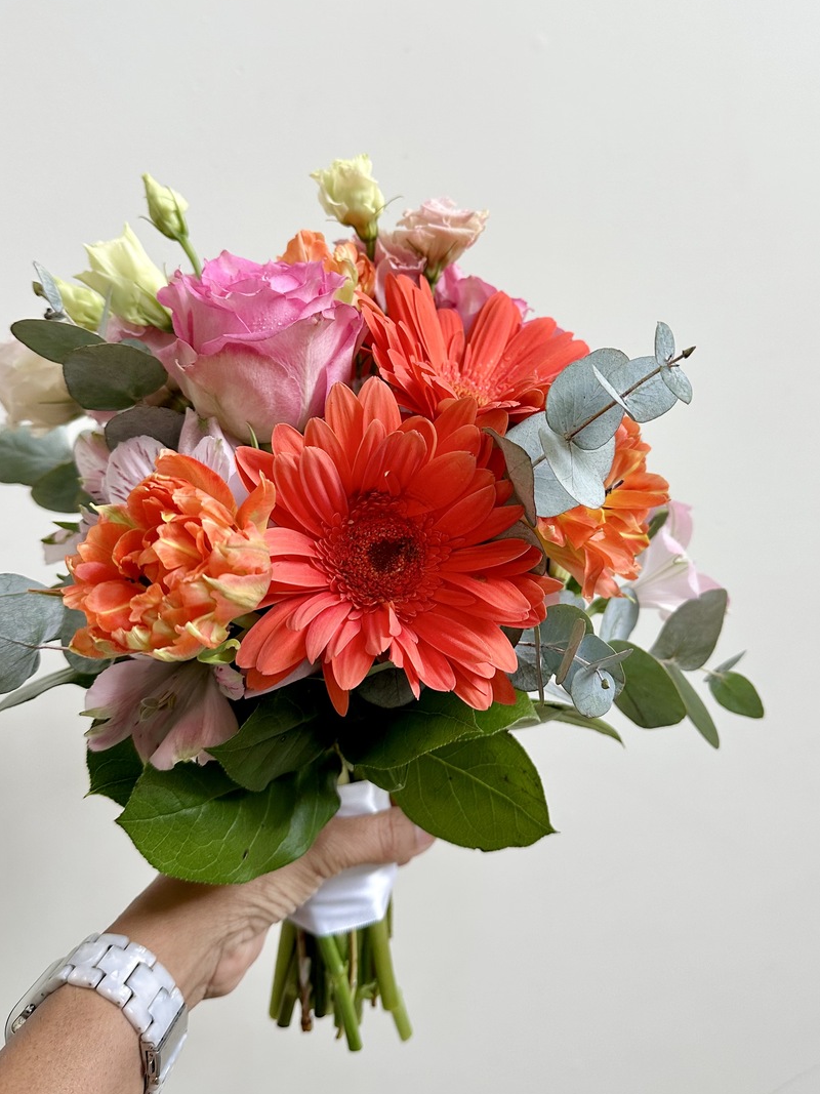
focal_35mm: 27
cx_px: 395
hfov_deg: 51.3
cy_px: 583
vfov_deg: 65.3
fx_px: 853
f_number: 1.78
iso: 100
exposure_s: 1/121
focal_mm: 6.86
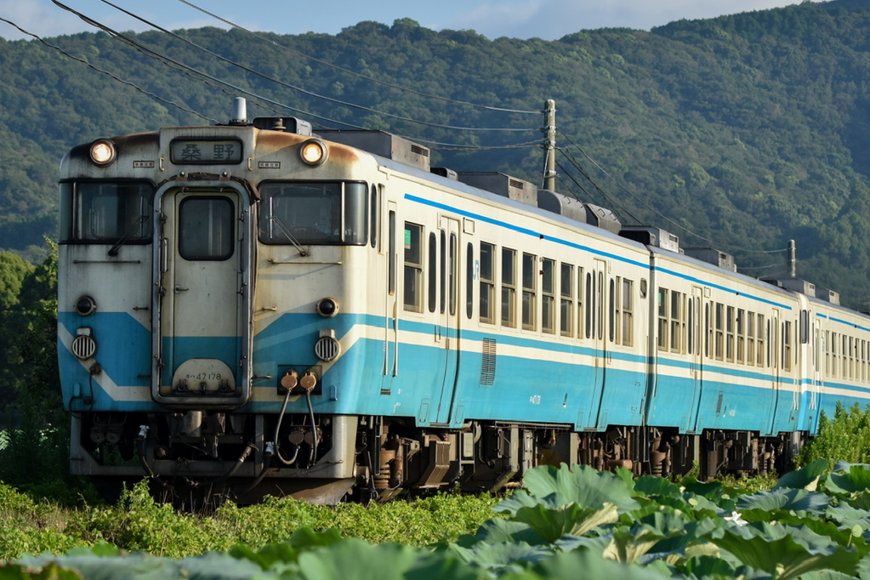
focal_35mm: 176
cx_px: 495
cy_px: 292
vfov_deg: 7.8
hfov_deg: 11.7
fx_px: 4253
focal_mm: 100
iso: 320
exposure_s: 1/1250
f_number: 5
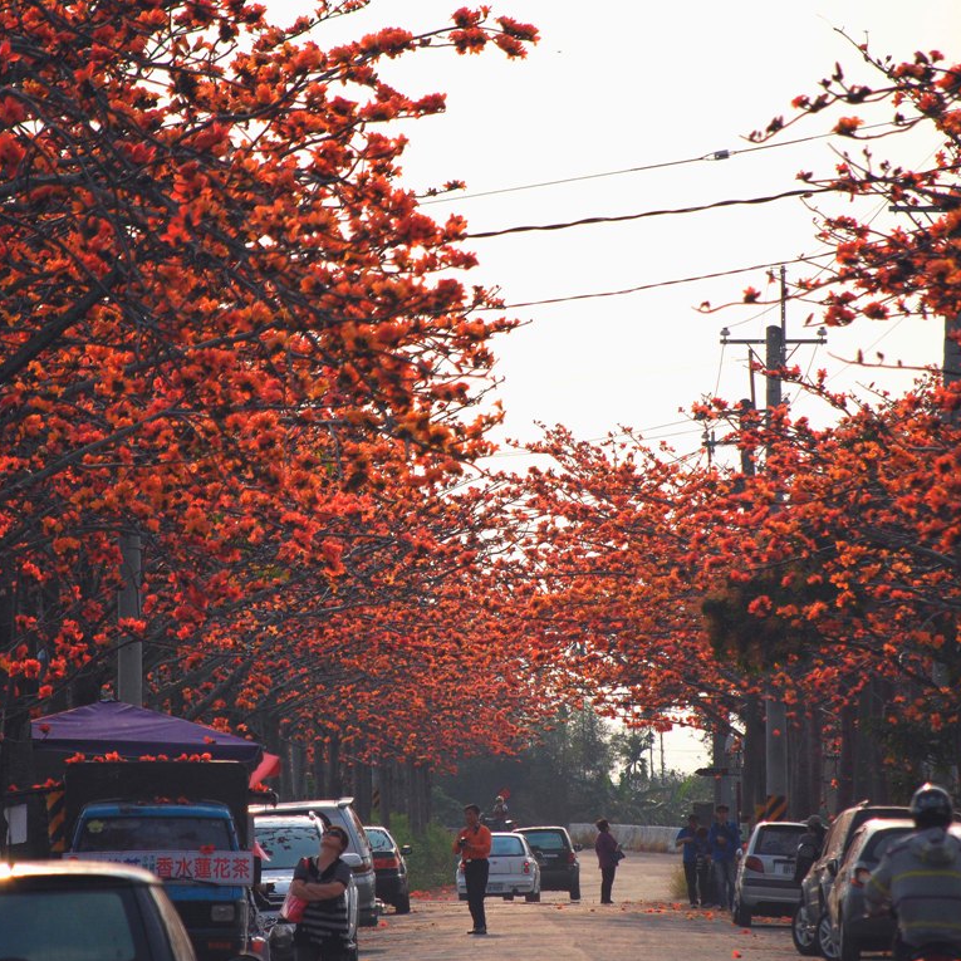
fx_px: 12030
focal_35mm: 383
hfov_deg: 4.6
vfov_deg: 4.6
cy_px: 481
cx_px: 447
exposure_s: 1/640
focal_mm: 200
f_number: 8
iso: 200
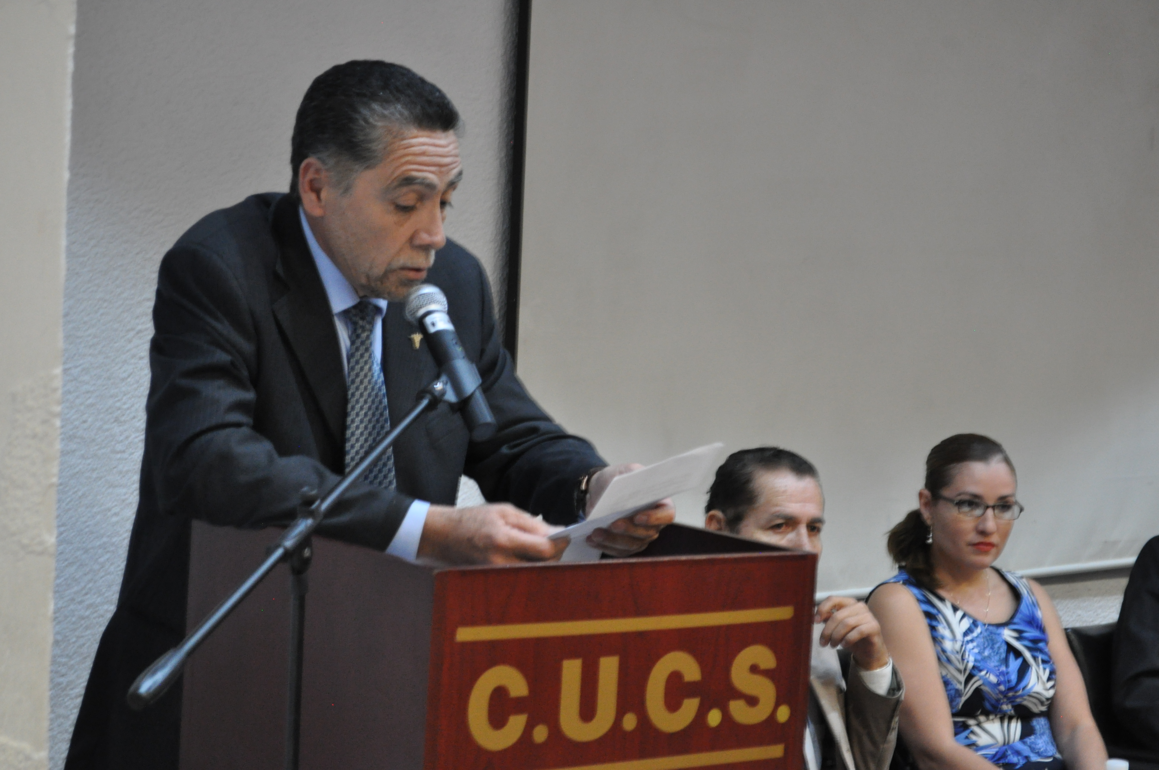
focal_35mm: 82
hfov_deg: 24.6
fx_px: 2653
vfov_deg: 16.5
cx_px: 580
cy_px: 385
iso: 1600
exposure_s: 1/8
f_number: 5.6
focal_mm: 55
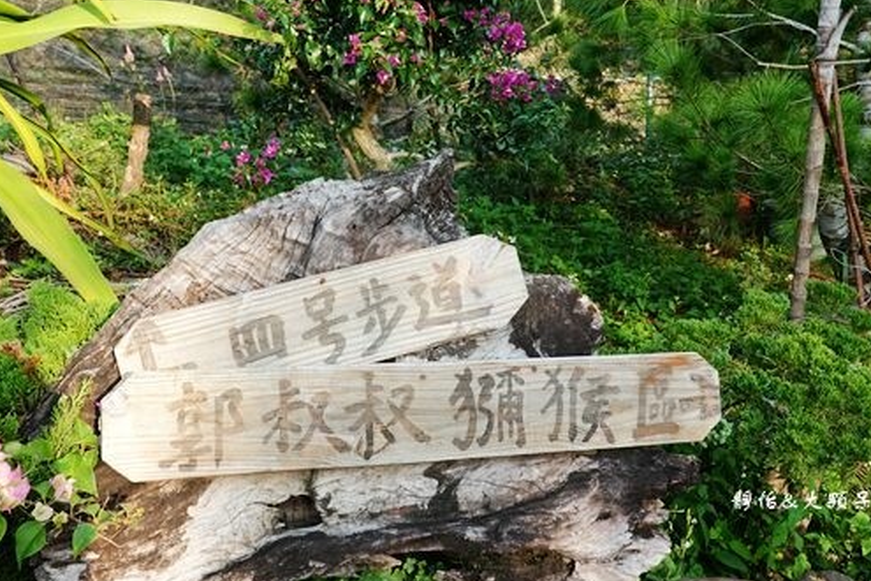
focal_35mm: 42
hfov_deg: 46.4
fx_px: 1016
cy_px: 240
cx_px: 449
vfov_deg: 31.8
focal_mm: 12.01
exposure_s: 1/200
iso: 125
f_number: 4
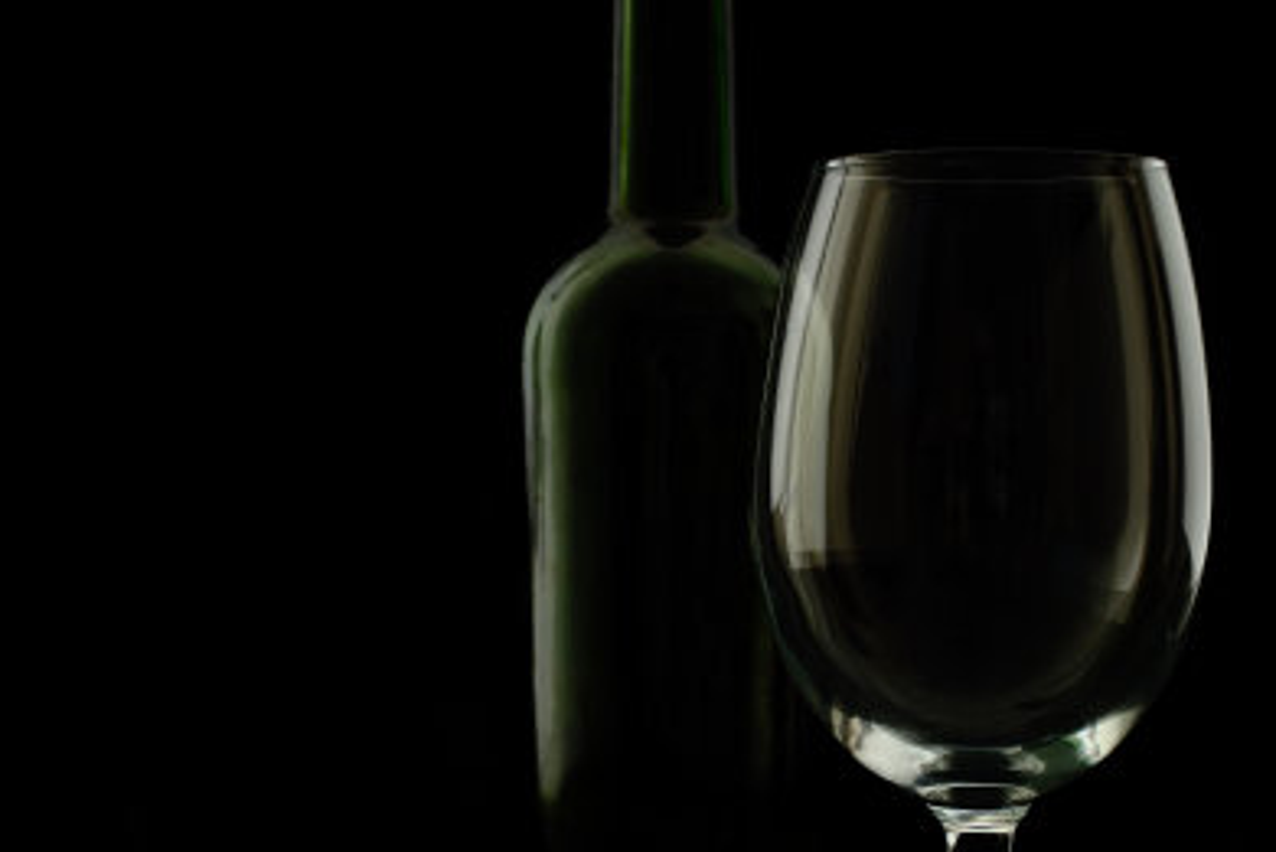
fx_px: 2021
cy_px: 526
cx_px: 726
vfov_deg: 23.7
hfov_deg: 35.0
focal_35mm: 57
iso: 64
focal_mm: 17.5
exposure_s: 1/250
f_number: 0.95
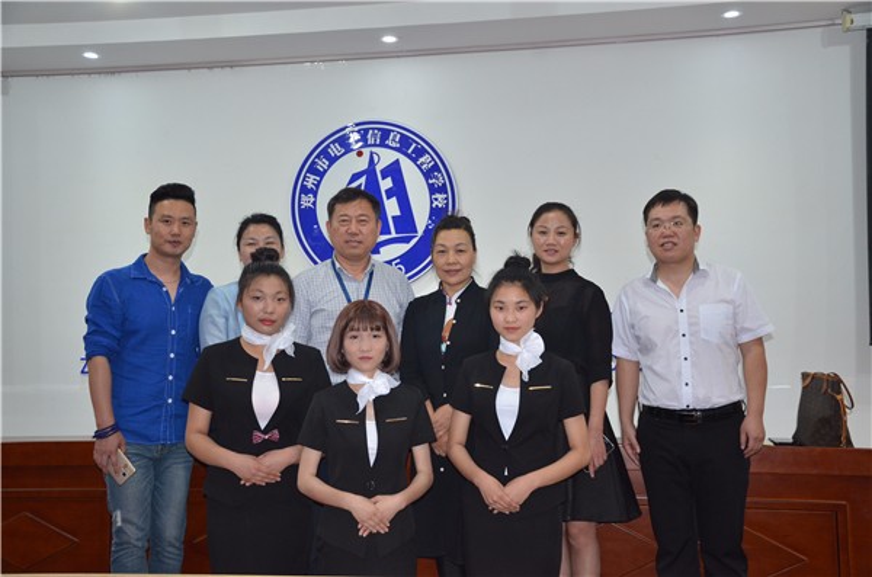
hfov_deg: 46.5
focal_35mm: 42
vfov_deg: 31.7
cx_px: 436
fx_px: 1015
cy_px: 288
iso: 800
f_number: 4
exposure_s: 1/60
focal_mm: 28
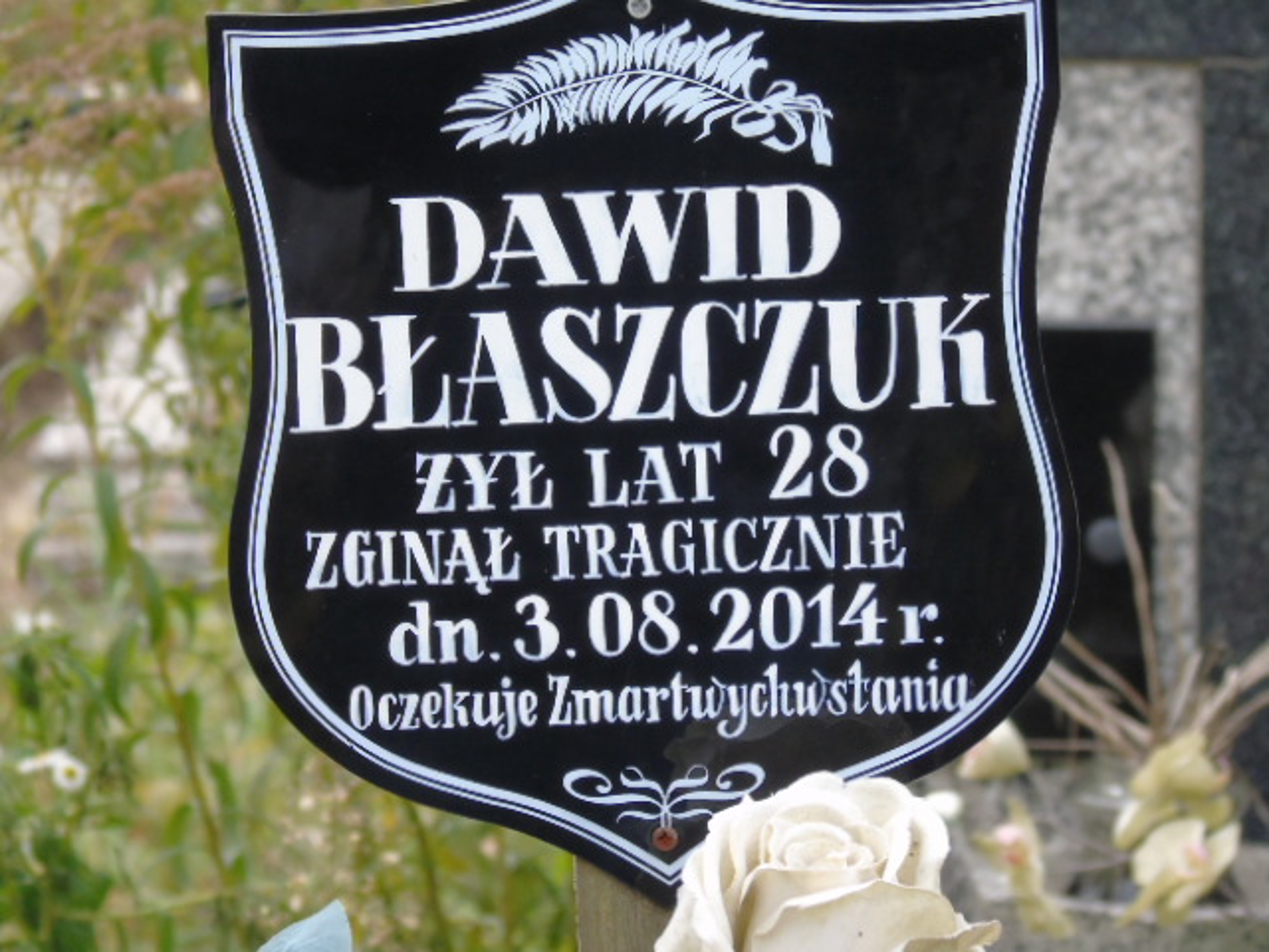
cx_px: 634
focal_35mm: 243
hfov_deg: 8.1
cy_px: 476
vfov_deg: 6.1
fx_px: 8908
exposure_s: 1/125
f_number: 4.8
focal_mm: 43
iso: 320
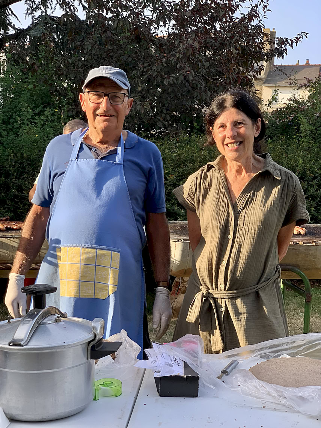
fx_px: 643
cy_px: 214
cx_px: 160
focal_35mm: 52
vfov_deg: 36.8
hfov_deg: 28.0
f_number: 2.4
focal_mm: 6
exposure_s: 1/164
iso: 16
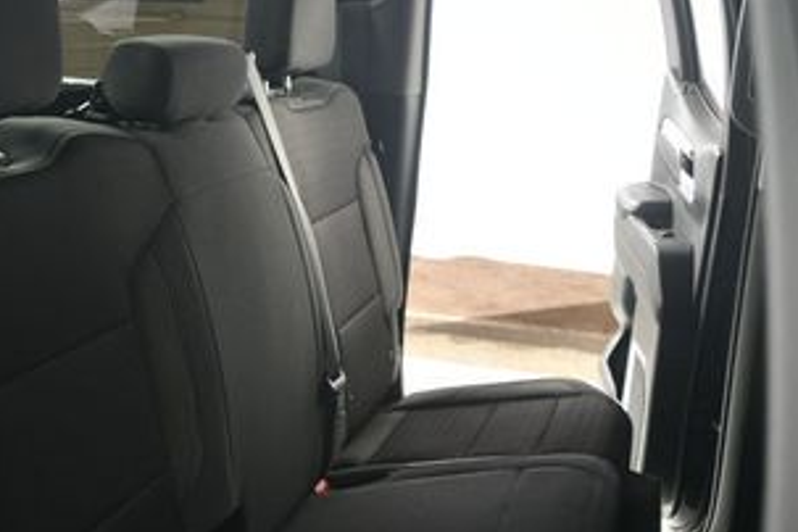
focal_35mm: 57
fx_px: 1263
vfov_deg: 23.6
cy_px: 385
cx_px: 308
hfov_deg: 34.9
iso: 100
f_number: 3.5
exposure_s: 1/160
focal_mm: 18
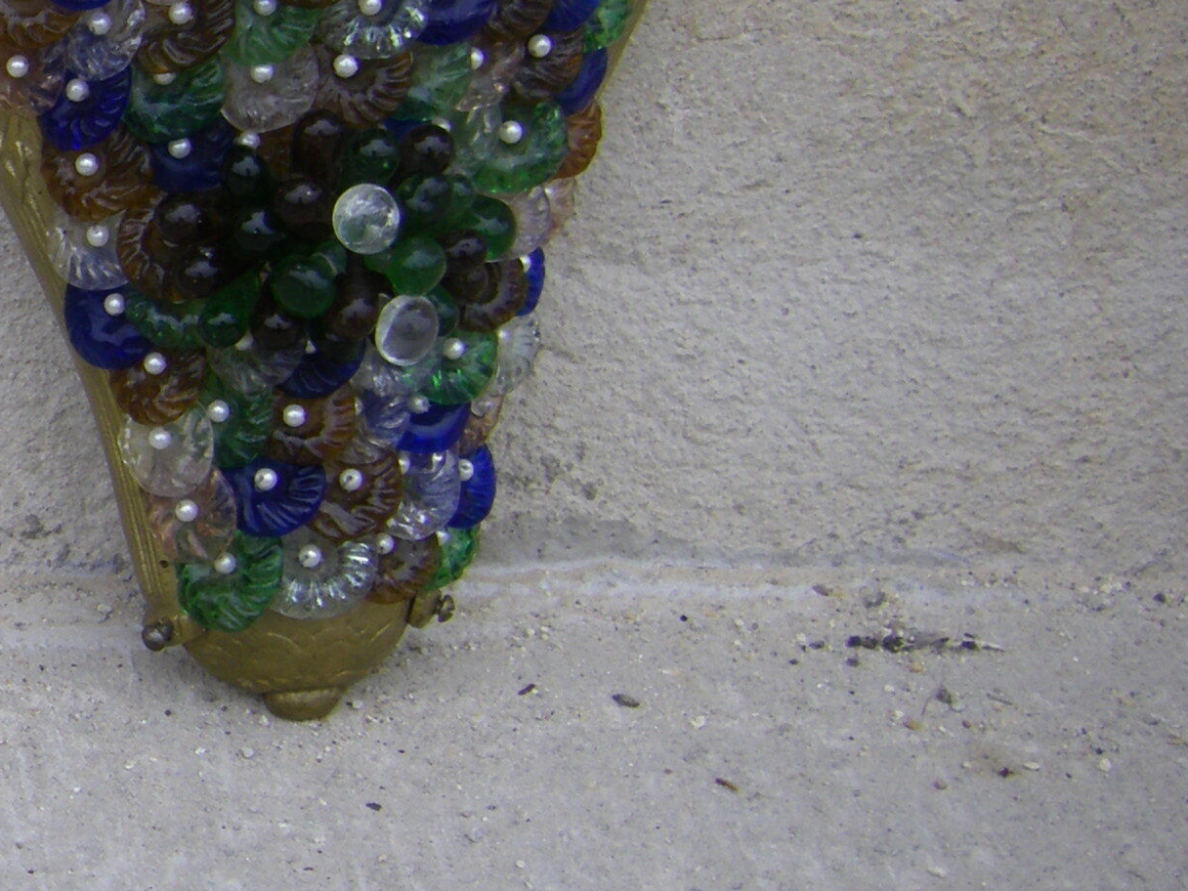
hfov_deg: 18.0
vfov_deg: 14.5
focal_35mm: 102
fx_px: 3501
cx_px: -370
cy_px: 275
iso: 64
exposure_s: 1/80
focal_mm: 6.3
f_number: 3.5
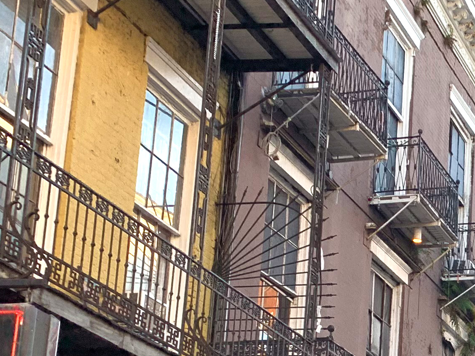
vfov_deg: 15.2
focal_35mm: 93
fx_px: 1276
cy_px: 447
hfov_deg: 18.9
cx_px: 678
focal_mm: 4.25
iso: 25
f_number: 1.8
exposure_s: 1/254
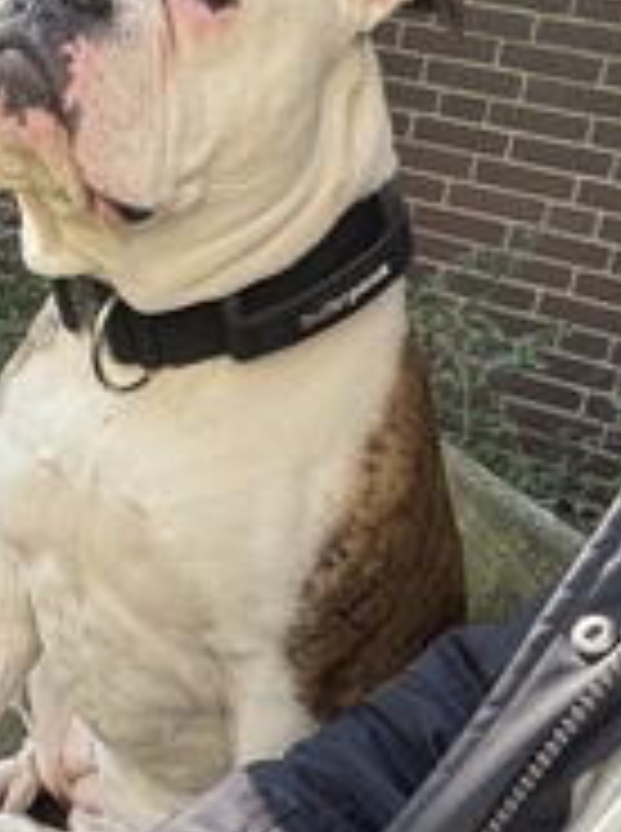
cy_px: 670
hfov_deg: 22.0
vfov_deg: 29.2
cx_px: 58
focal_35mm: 65
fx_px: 1560
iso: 32
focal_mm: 2.69
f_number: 1.9
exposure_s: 1/168
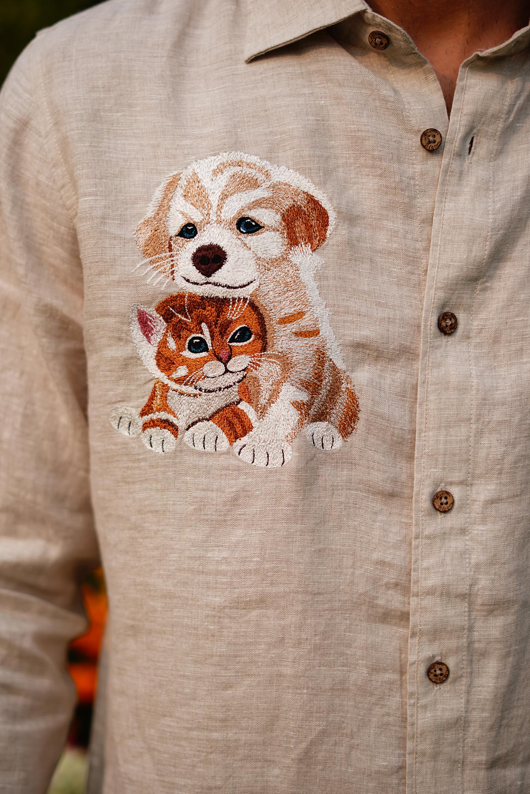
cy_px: 397
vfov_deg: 39.6
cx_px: 265
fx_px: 1104
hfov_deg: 27.0
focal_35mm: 50
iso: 50
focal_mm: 50
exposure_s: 1/1000
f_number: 2
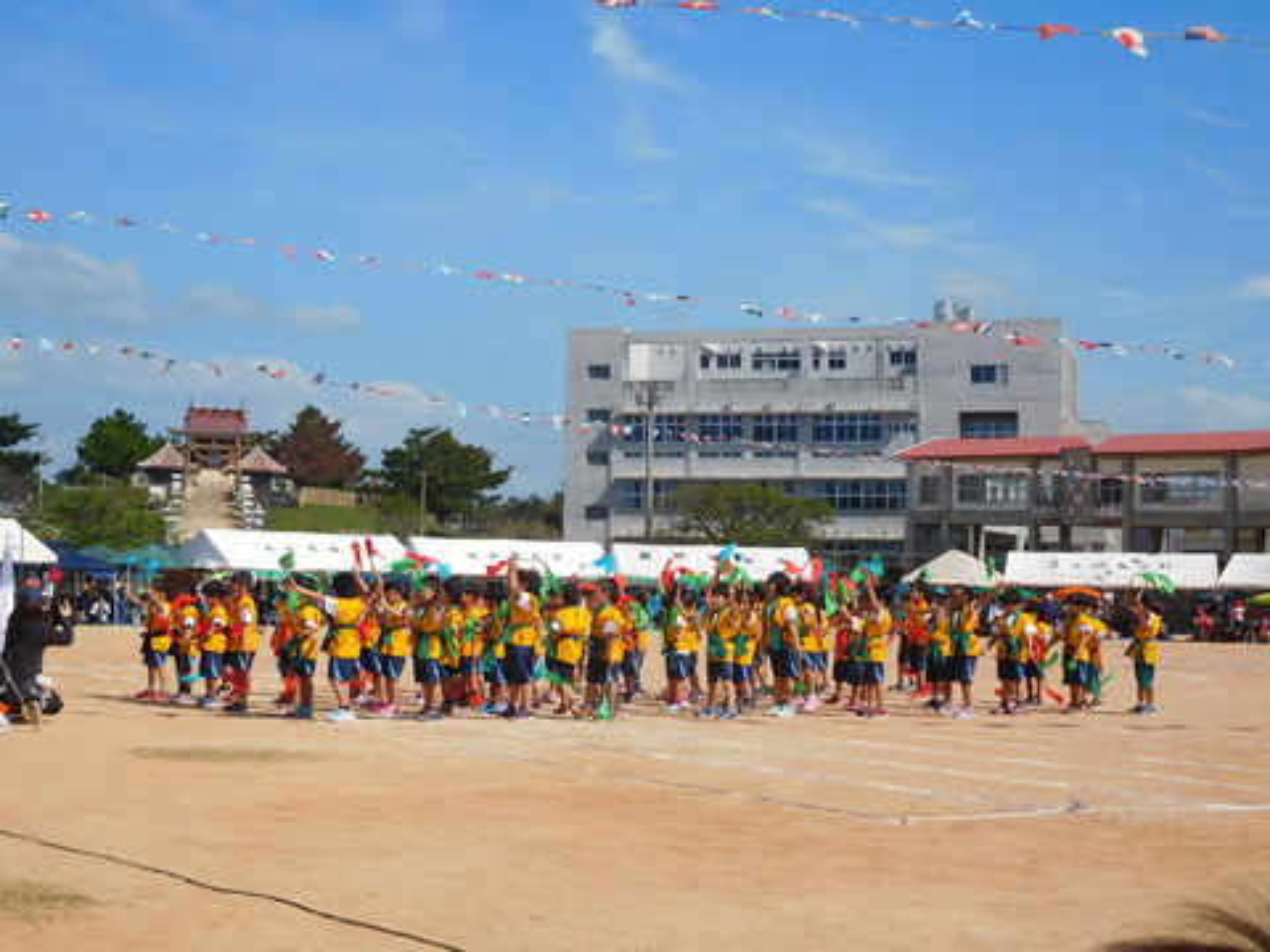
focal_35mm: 55
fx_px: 2018
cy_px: 476
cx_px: 635
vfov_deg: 26.6
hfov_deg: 34.9
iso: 125
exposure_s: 1/400
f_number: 8.4
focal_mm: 9.8
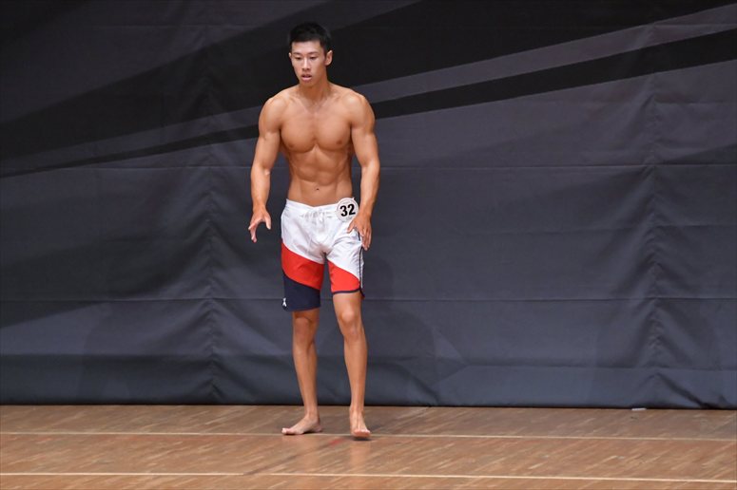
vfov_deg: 4.4
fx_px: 6446
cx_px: 368
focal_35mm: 315
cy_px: 245
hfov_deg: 6.5
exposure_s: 1/400
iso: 6400
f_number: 5.6
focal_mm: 210
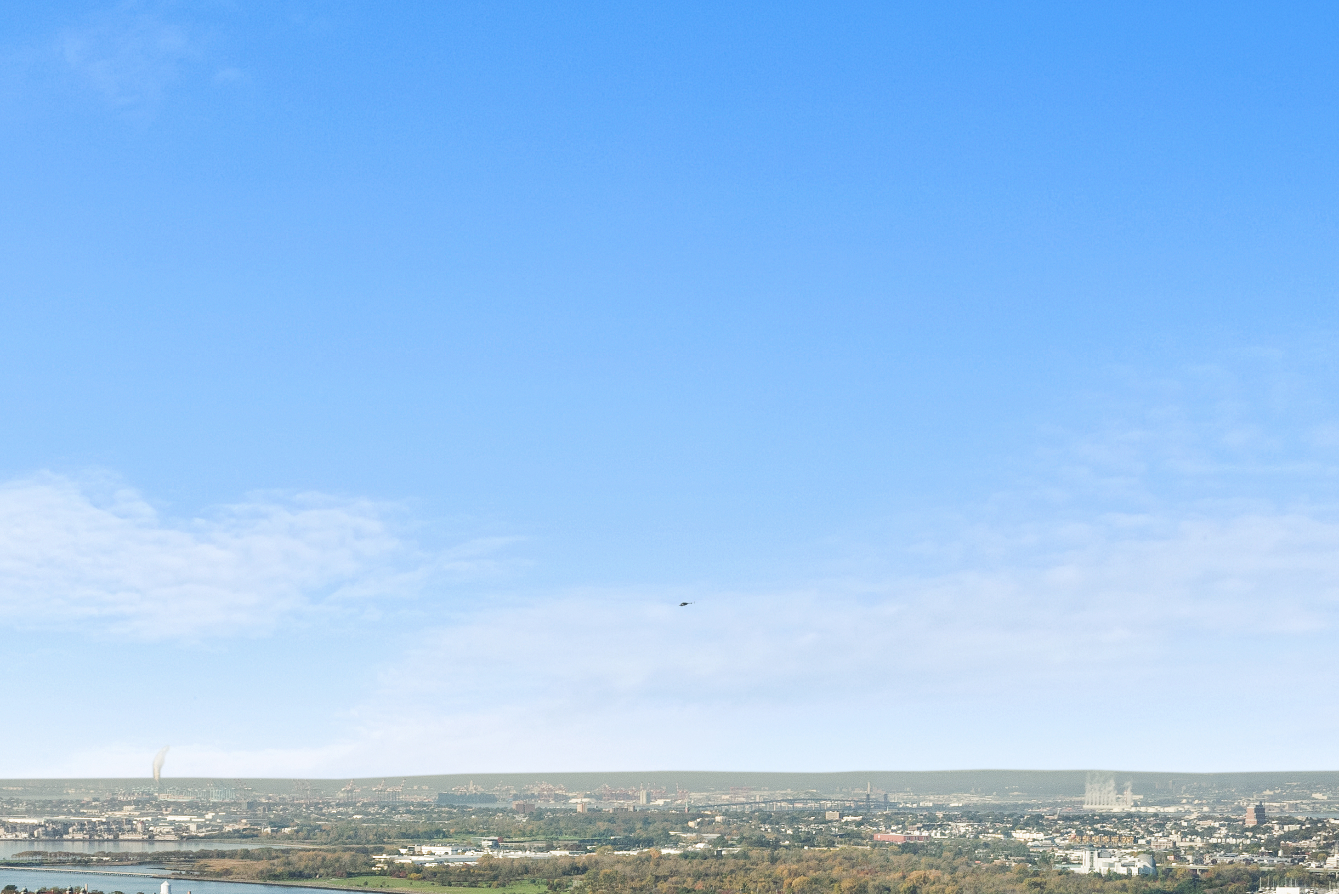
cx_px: 614
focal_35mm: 64
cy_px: 761
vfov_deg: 20.9
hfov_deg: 31.4
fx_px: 2381
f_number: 11
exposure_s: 1/250
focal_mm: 31
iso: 250
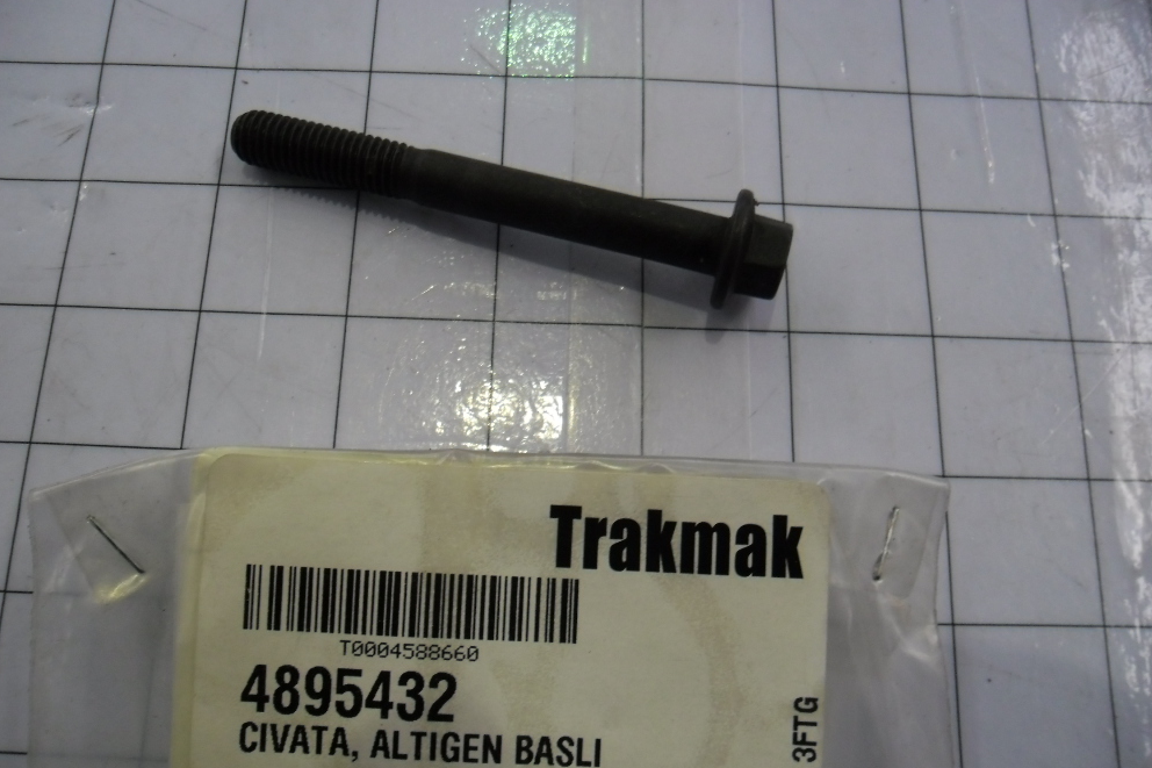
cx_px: 566
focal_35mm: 29
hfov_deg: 63.7
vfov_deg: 44.9
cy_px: 432
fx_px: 928
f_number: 3.5
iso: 100
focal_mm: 4.9
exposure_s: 1/36
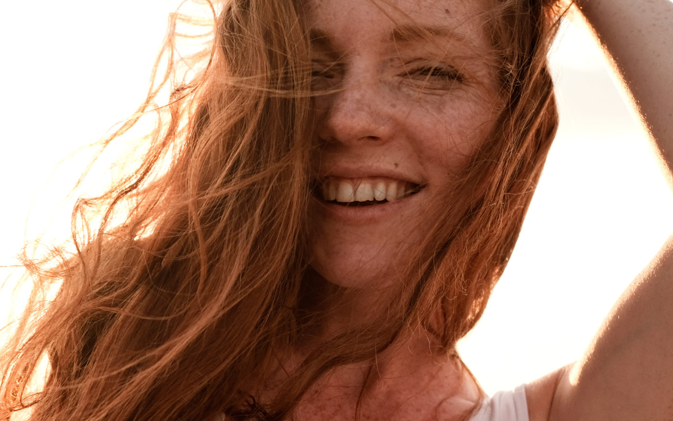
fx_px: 1192
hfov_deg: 31.5
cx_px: 276
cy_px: 404
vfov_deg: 19.5
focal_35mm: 65
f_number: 4
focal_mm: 23
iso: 400
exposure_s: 1/1100
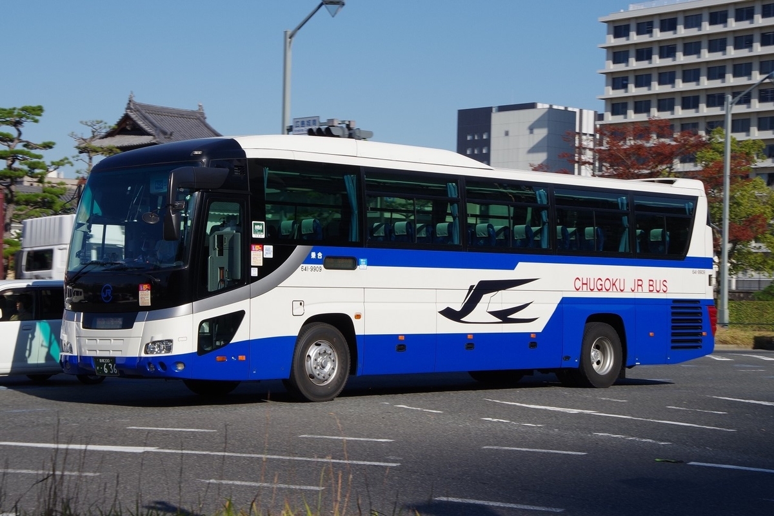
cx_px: 387
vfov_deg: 18.9
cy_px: 258
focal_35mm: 72
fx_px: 1548
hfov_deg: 28.1
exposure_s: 1/320
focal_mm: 48
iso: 200
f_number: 11
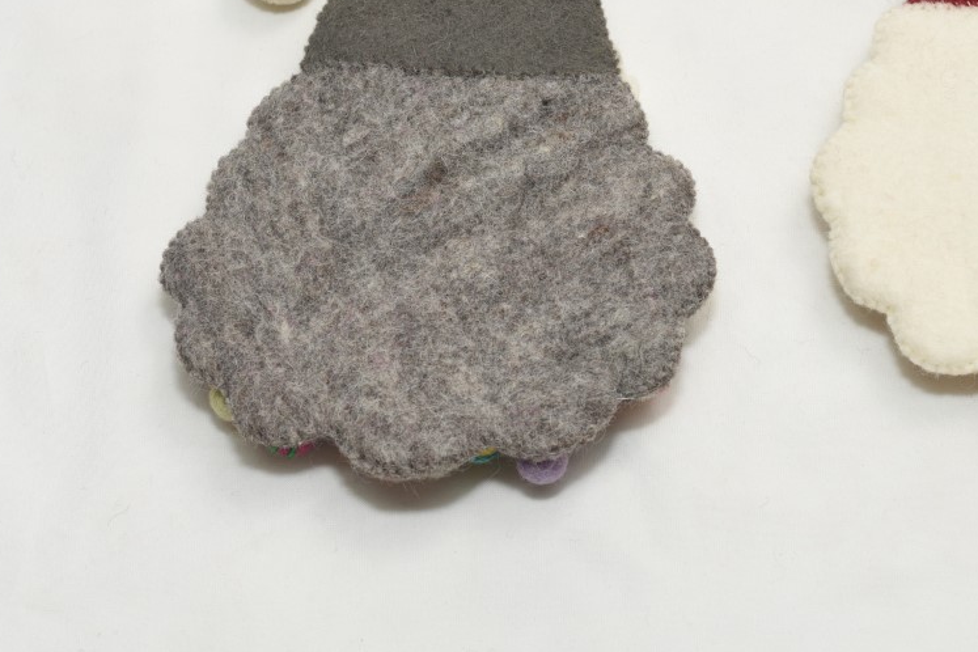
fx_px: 2092
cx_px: 712
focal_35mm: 77
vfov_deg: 17.6
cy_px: 153
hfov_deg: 26.0
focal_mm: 50
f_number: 8
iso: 320
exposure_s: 1/100
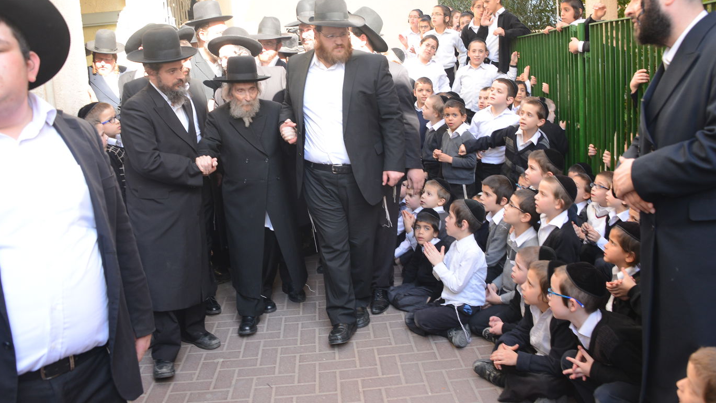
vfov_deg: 38.8
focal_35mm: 30
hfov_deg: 64.3
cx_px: 354
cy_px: 166
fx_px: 570
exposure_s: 1/200
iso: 800
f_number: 5.6
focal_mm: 28
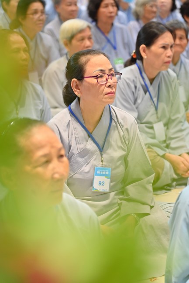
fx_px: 945
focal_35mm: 120
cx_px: 94
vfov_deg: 17.1
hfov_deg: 11.4
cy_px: 142
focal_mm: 120
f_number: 4.5
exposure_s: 1/60
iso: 1000
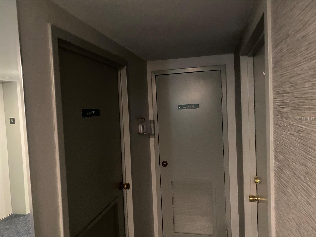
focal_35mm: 26
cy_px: 118
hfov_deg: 67.3
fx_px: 237
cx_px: 158
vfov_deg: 53.1
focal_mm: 4.25
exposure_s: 1/30
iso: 1000
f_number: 1.8
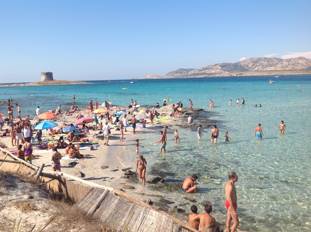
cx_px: 156
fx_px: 314
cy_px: 116
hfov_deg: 52.7
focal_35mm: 35
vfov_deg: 40.6
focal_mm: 4.28
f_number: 2.4
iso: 50
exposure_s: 1/1890
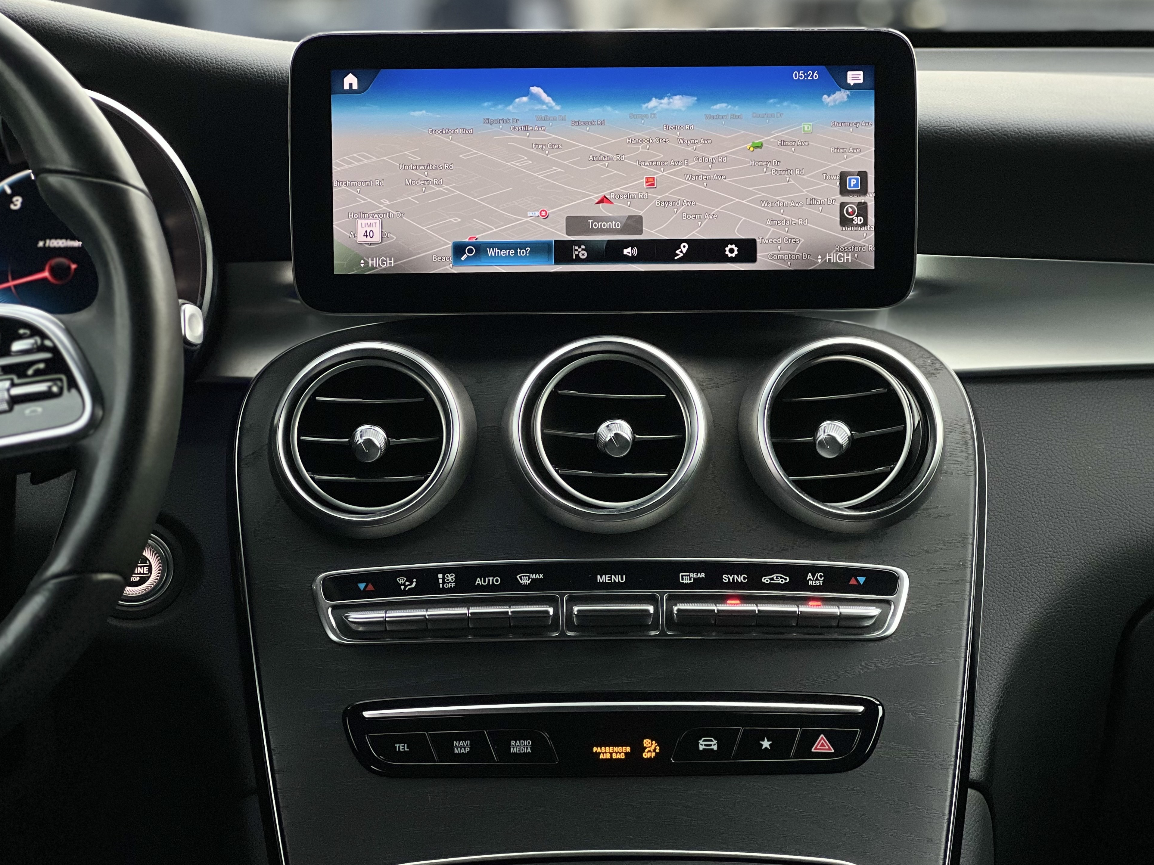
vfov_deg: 18.7
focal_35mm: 79
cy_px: 441
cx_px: 590
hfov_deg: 24.7
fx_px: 2633
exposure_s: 1/89
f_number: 2.8
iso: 250
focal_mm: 9
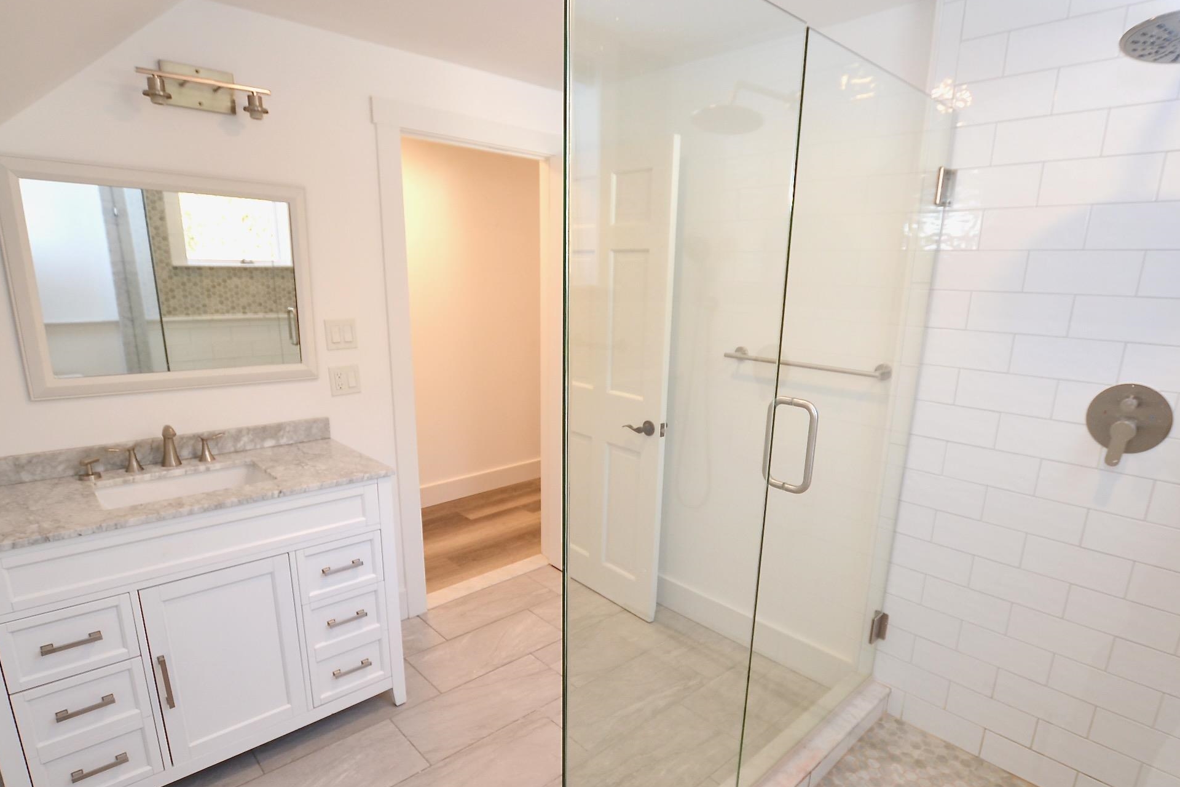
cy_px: 445
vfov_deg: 67.1
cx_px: 605
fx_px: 590
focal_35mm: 18
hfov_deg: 90.0
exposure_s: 1/80
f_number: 4.5
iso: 400
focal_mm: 10
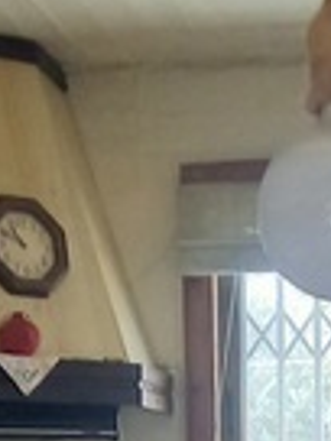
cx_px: 269
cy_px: 759
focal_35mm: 141
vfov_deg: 12.9
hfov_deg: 10.5
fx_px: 1798
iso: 320
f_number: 1.8
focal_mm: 4.65
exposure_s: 1/33
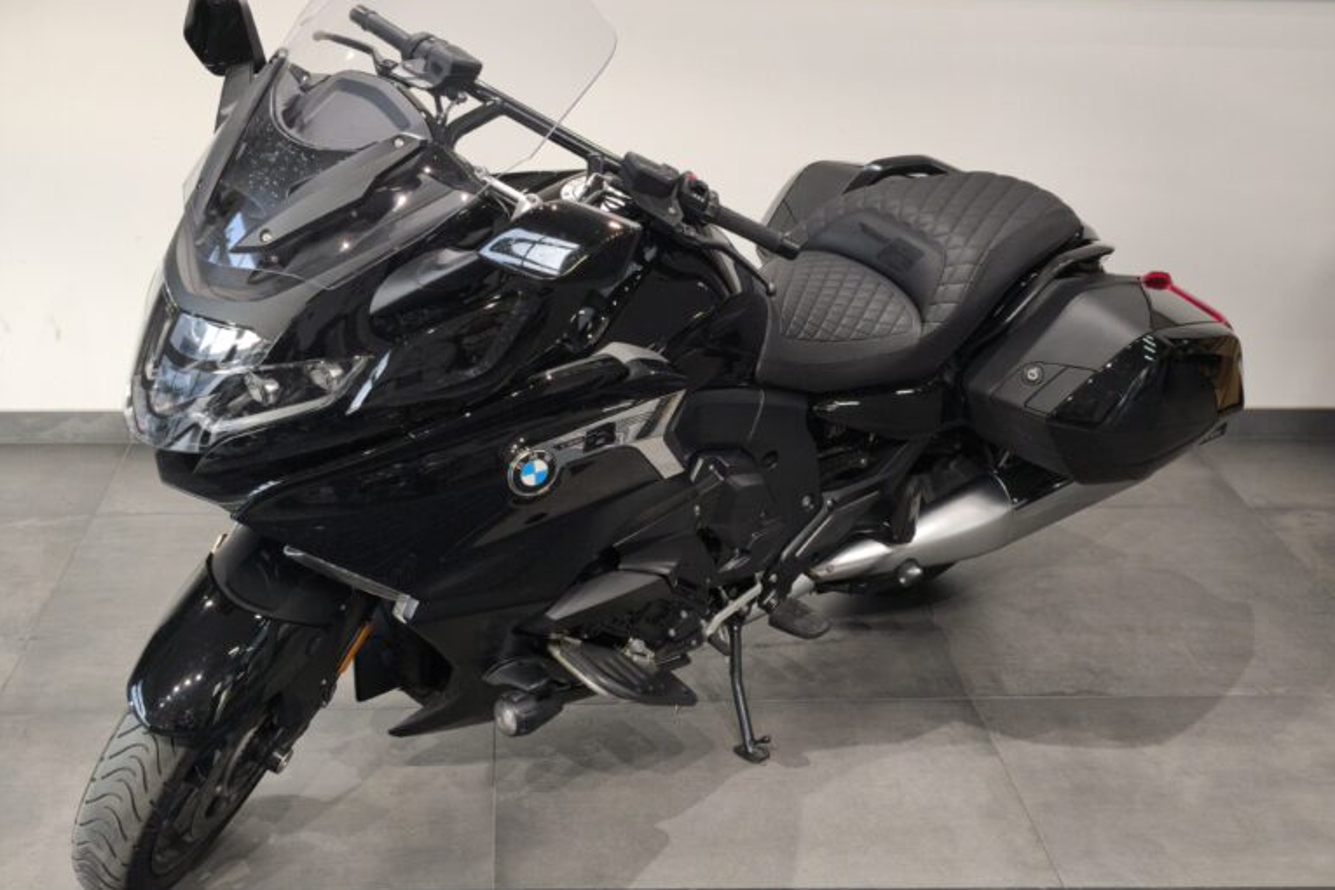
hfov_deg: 41.1
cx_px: 668
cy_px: 403
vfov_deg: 28.1
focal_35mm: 48
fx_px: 1780
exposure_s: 1/100
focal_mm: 6.57
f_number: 1.6
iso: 160
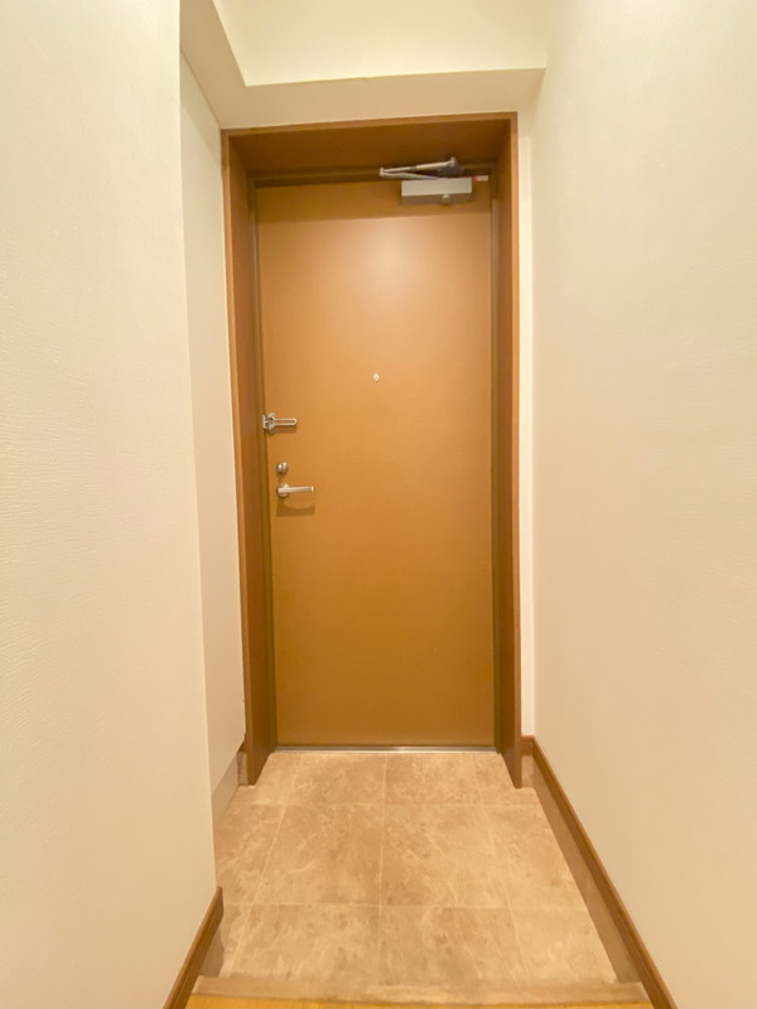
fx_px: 379
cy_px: 504
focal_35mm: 13
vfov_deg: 106.2
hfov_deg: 89.9
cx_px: 378
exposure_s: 1/33
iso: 800
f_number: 2.4
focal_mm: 1.54
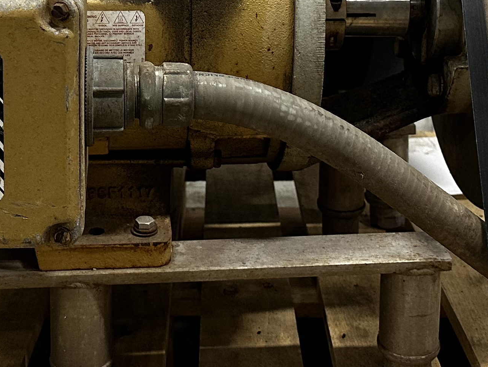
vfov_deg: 19.1
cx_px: 220
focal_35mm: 75
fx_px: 1058
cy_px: 2
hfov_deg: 26.0
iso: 320
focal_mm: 6.86
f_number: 1.78
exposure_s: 1/60
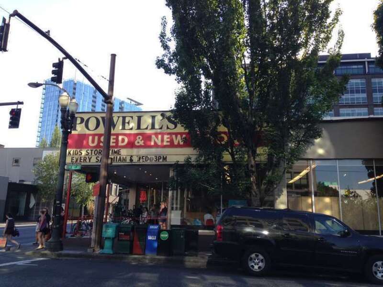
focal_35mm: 33
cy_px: 144
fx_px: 365
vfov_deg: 42.9
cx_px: 192
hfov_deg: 55.4
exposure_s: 1/441
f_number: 2.4
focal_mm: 4.13
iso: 50
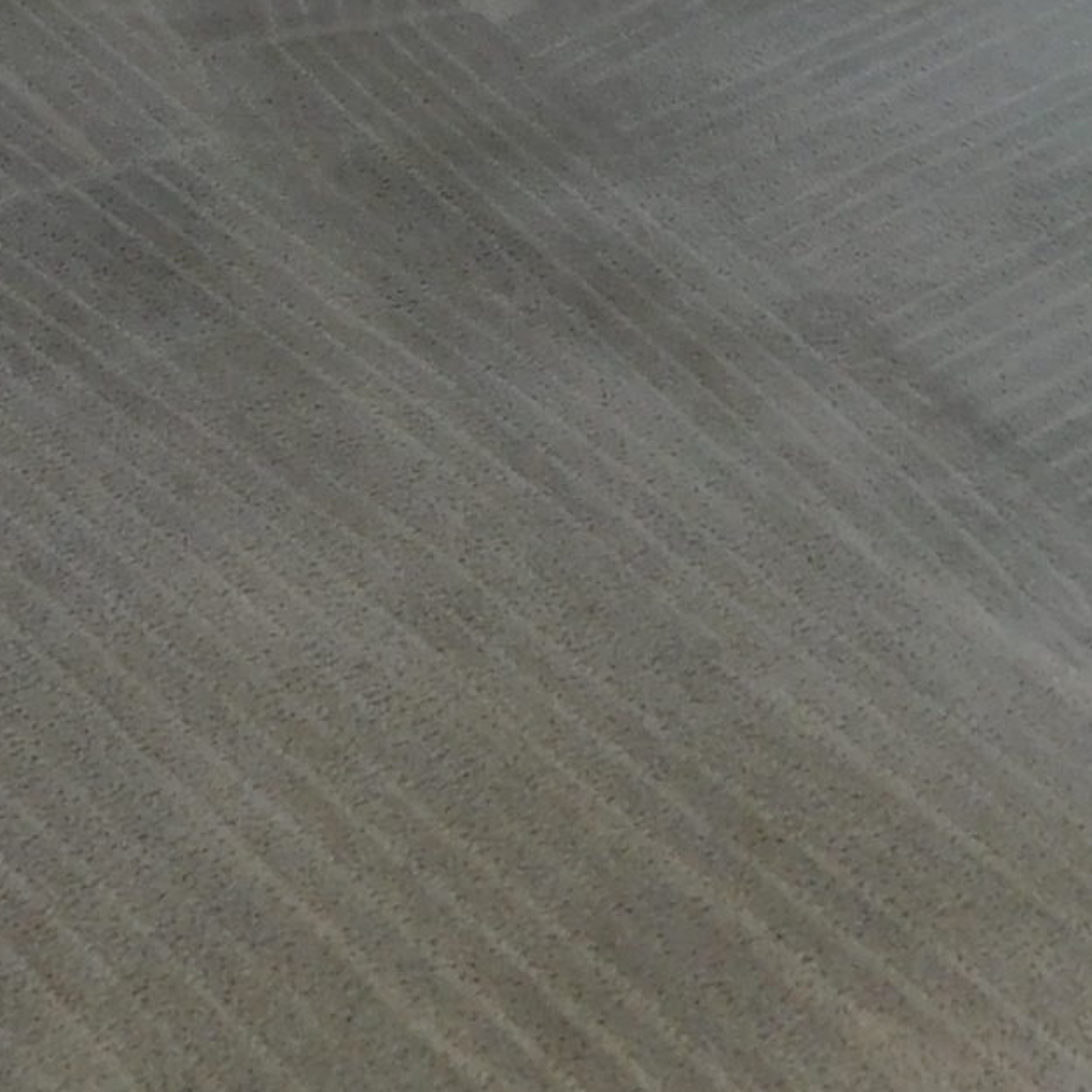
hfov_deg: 20.4
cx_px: 85
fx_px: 2962
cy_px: -547
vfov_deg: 18.5
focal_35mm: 83
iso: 125
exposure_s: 1/80
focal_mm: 4
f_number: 3
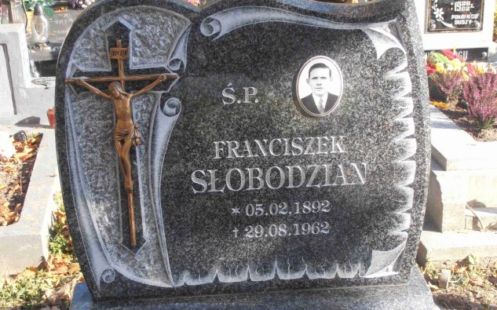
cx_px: 250
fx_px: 1002
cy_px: 162
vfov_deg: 17.6
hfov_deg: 27.9
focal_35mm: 74
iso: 80
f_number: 4.8
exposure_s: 1/125
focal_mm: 12.29
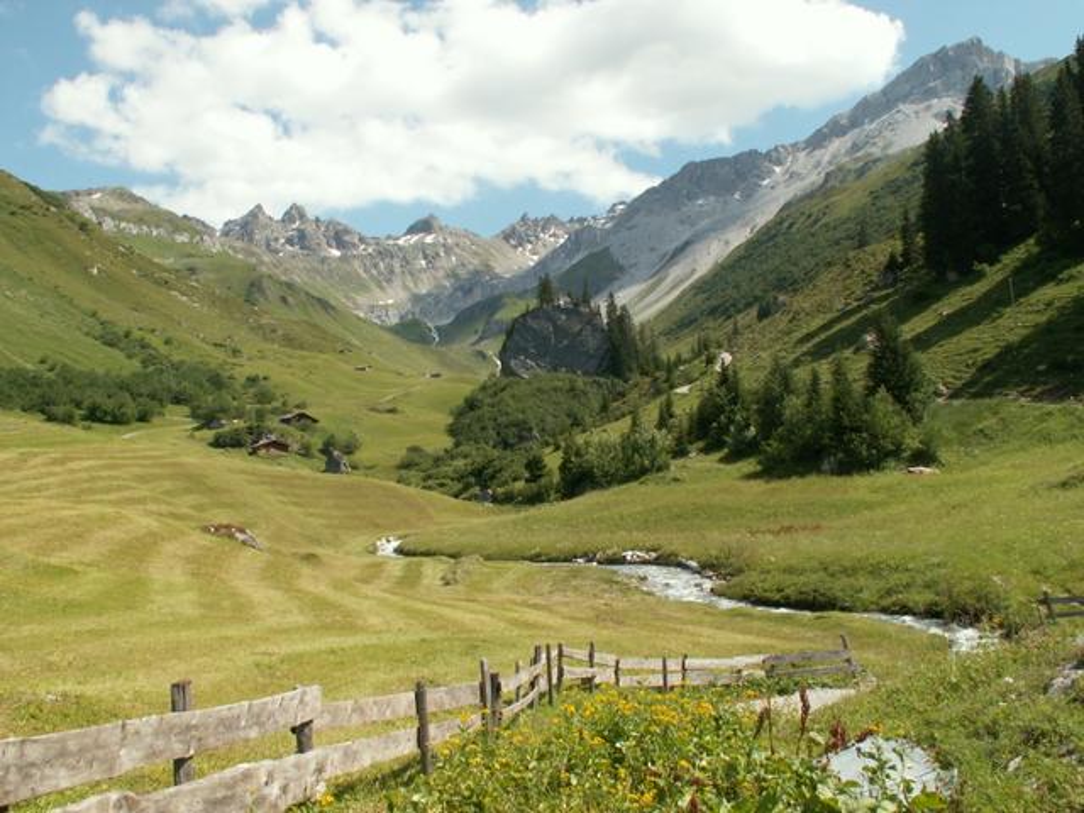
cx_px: 542
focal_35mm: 35
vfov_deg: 40.7
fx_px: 1096
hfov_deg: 52.6
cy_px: 406
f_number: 5.6
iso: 50
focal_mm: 5.86
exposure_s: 1/200
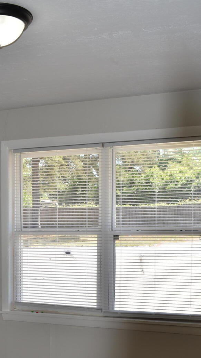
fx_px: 521
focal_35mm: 55
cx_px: 42
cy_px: 281
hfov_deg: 21.6
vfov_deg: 36.7
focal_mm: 18
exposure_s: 1/125
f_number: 5.6
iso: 125
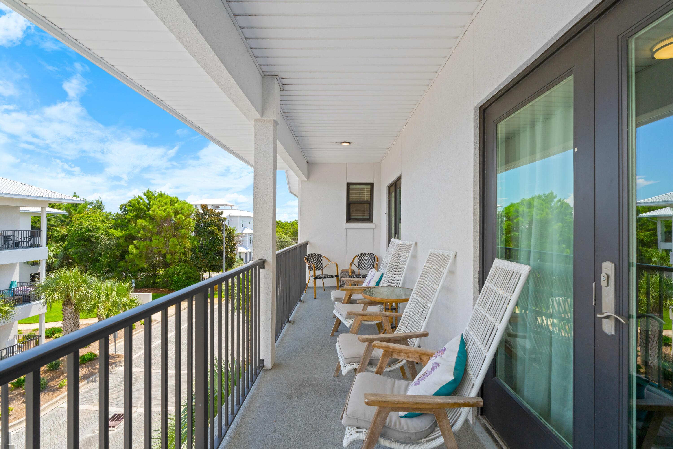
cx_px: 336
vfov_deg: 73.7
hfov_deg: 96.7
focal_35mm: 16
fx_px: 299
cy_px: 224
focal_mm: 16
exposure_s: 1/500
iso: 800
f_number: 8
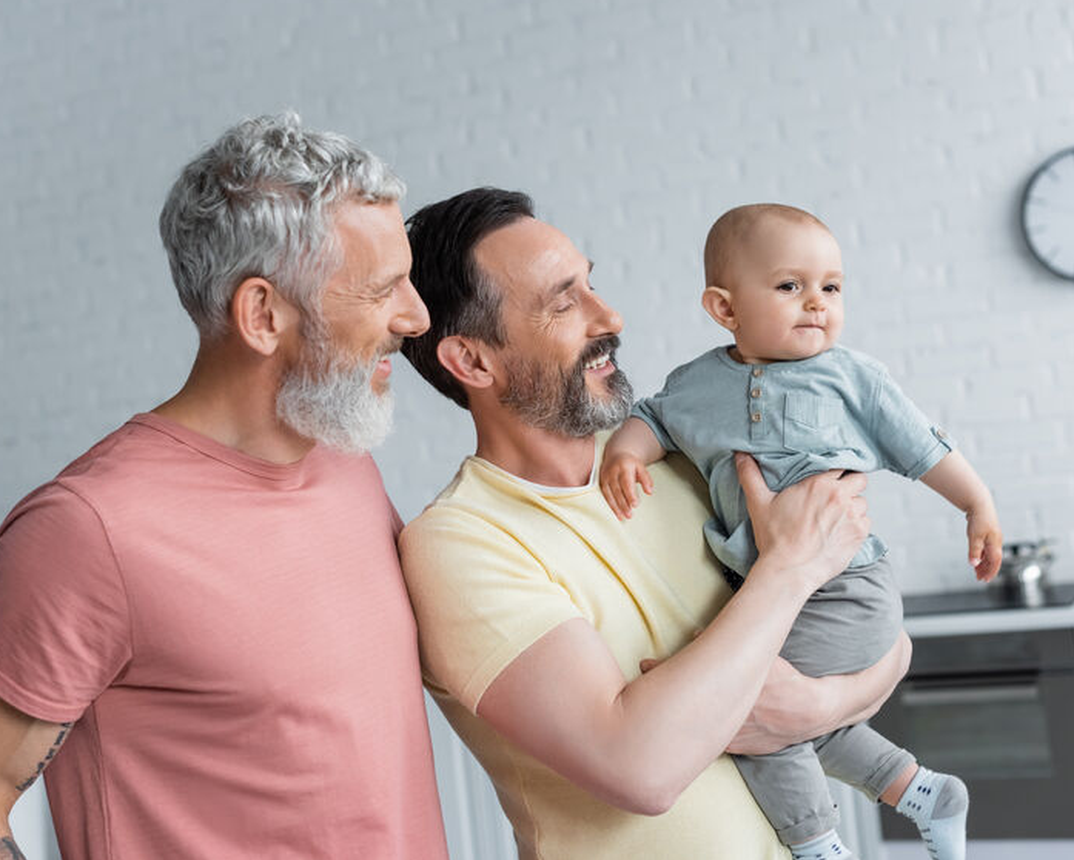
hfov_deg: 33.0
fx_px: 1812
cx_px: 532
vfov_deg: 26.7
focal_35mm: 57
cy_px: 426
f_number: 3.5
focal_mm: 50
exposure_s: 1/160
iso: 320
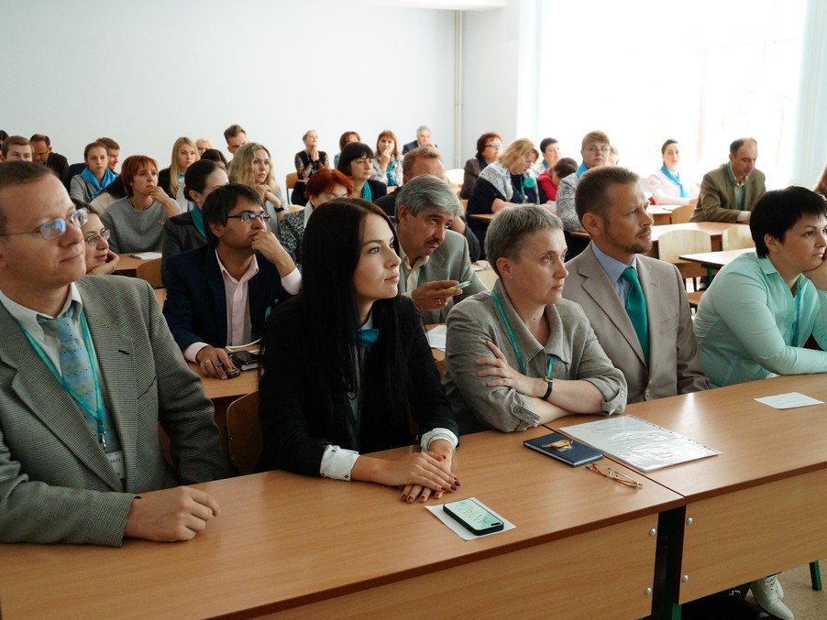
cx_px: 398
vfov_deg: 39.7
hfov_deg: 51.3
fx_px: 860
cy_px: 310
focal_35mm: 36
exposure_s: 1/60
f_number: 4
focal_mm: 22
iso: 2000
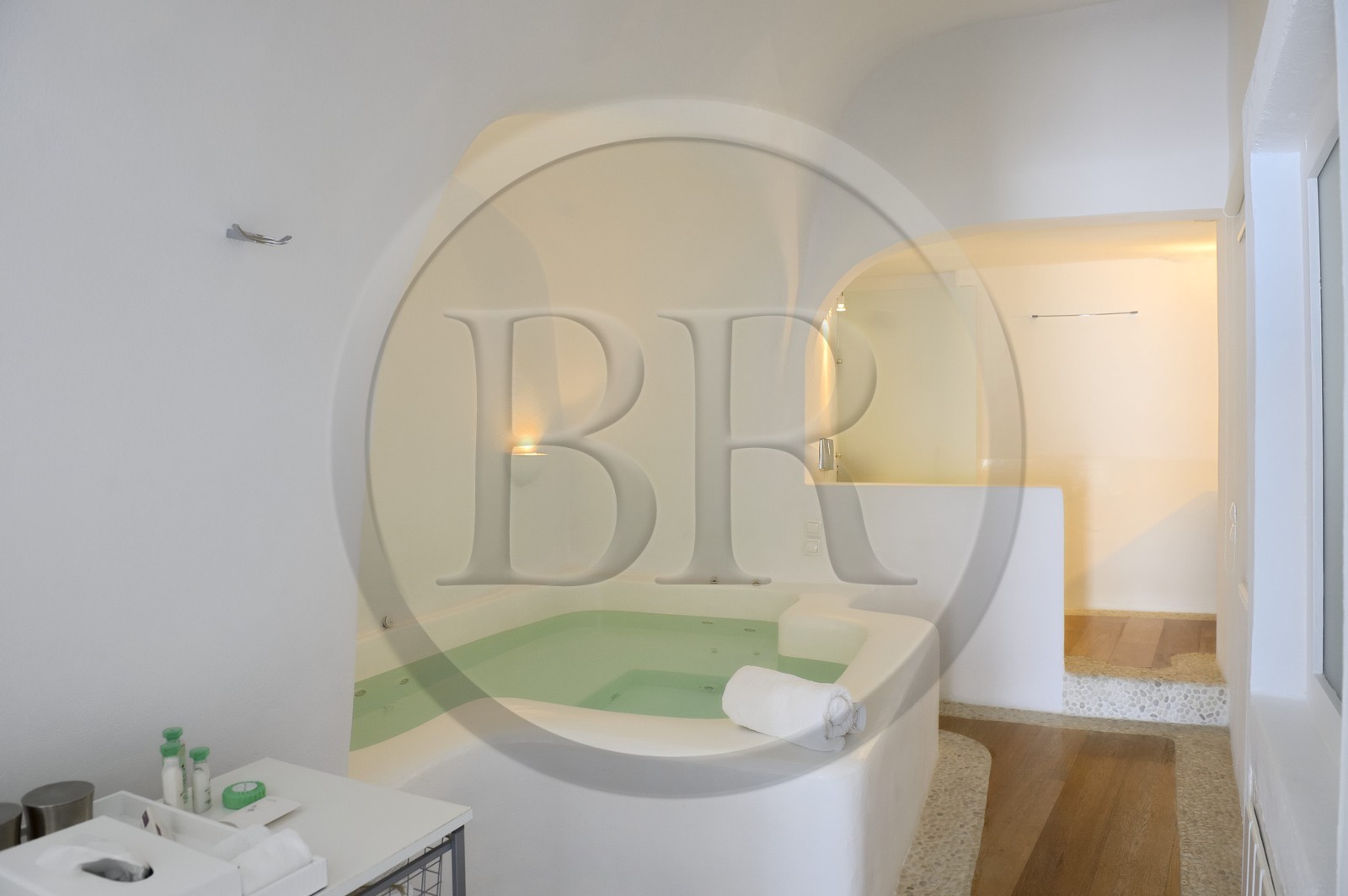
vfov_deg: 53.1
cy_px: 448
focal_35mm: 24
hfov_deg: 73.8
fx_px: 898
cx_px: 674
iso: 800
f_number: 6.3
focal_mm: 24
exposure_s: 1/30
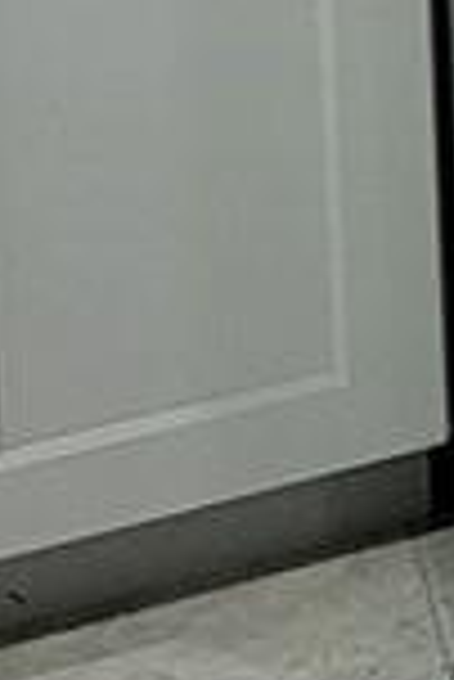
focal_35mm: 143
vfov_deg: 12.0
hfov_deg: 7.4
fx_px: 2699
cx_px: 1722
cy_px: -874
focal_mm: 2.2
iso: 320
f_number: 2.2
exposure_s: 1/40
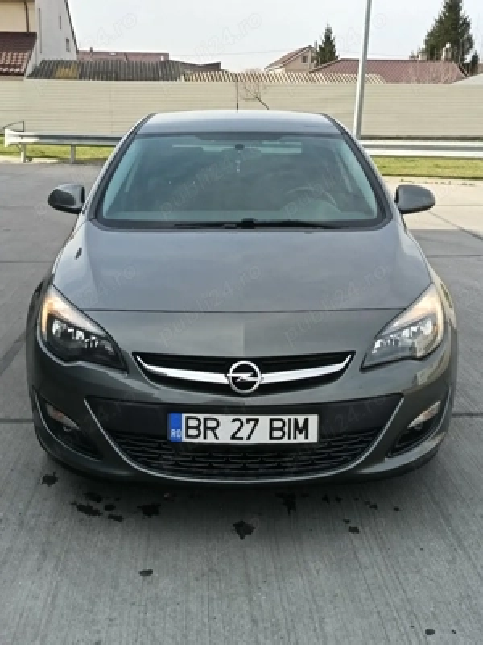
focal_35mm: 48
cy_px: 322
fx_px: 893
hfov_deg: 30.3
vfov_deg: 39.7
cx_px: 242
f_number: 1.75
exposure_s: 1/217
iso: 100
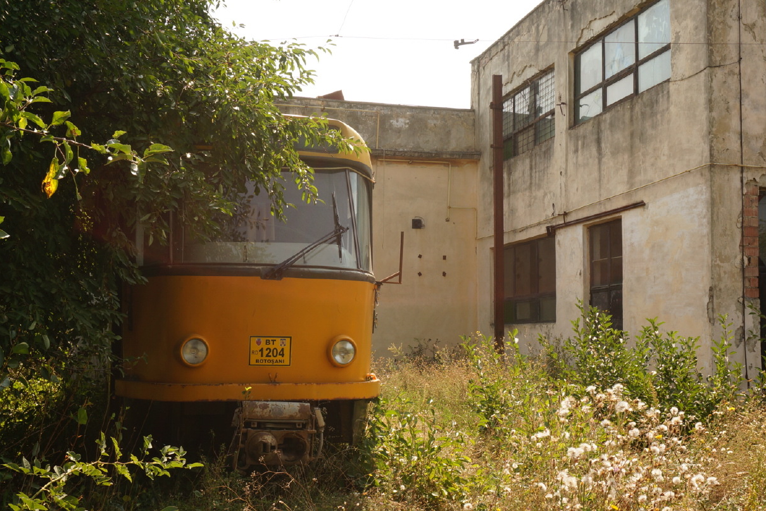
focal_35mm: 44
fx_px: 926
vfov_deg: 30.8
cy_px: 273
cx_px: 368
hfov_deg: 44.9
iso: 100
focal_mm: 27
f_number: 10
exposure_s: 1/80
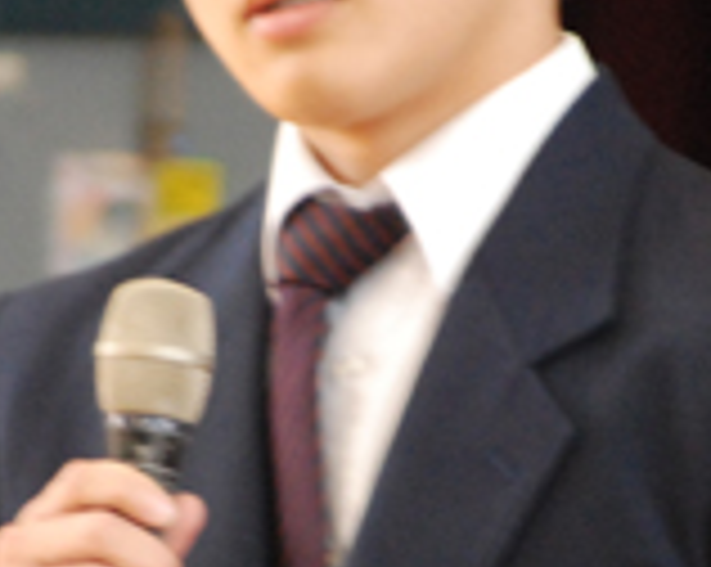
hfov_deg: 1.2
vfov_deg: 1.0
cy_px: 324
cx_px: 333
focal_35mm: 1610
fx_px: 33837
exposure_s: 1/40
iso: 1600
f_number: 6.3
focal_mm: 300
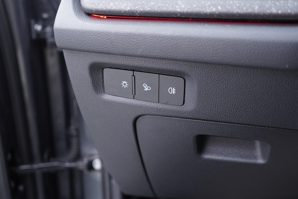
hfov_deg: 53.1
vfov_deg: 36.9
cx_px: 149
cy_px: 100
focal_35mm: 36
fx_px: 298
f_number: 2.8
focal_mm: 24
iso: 400
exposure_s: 1/40
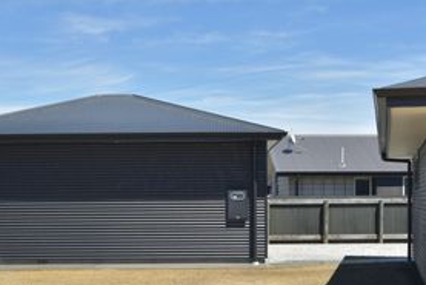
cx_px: 211
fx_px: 722
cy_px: 240
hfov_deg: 32.9
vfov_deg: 21.9
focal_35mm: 61
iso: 100
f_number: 9
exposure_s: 1/200
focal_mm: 24
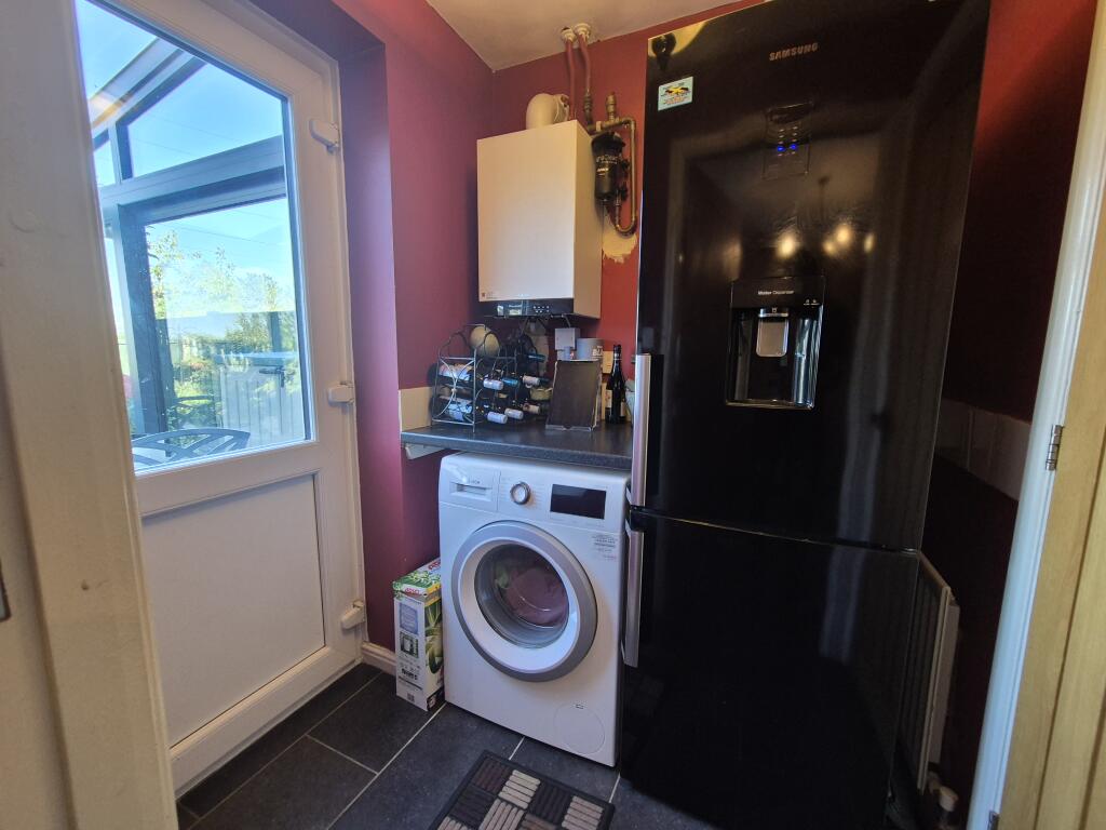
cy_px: 415
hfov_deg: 106.2
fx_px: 415
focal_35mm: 13
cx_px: 553
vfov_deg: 89.9
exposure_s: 1/50
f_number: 2.2
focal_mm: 2.2
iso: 250
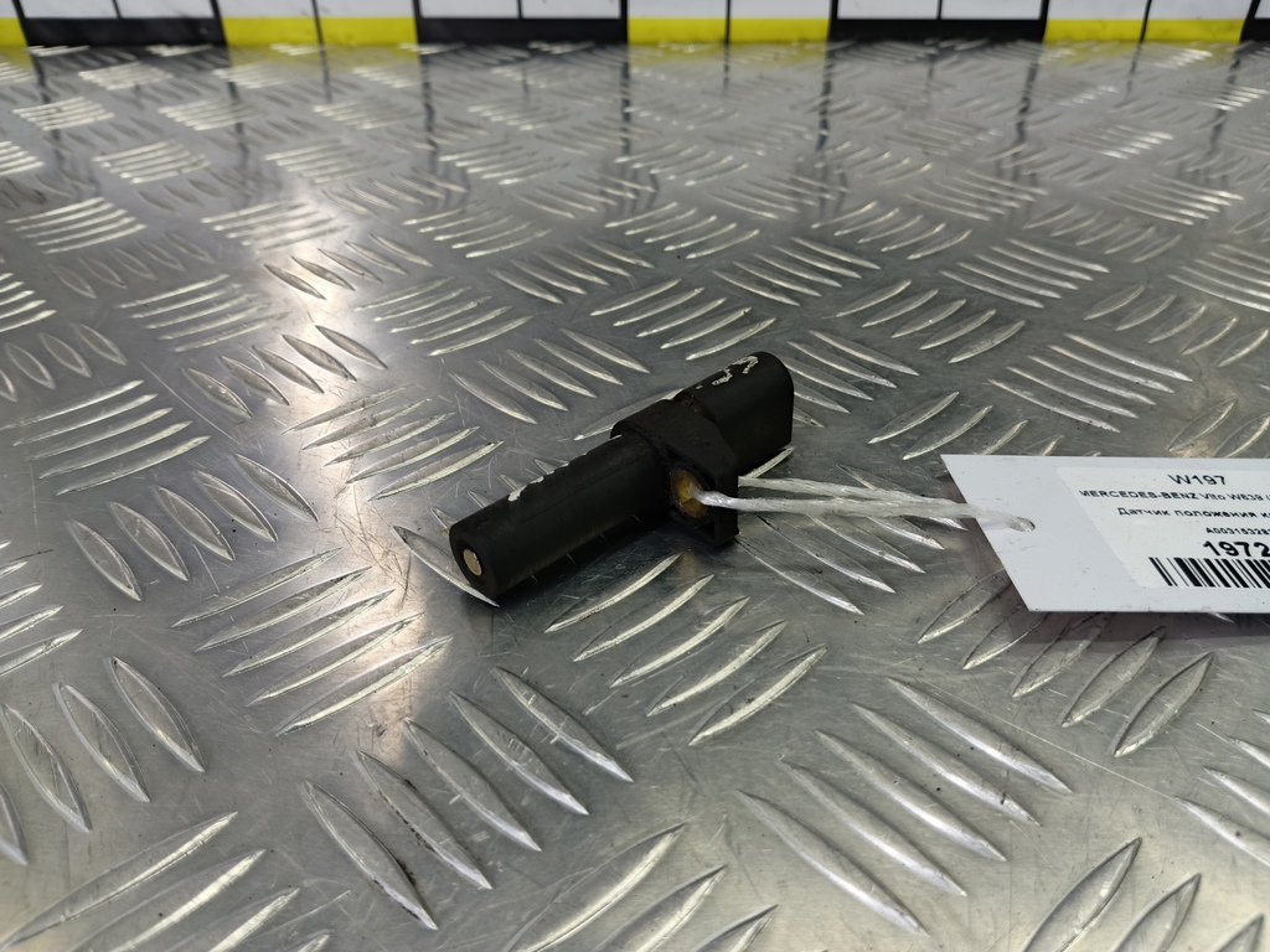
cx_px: 635
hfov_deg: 73.9
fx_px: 844
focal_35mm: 23
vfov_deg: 58.9
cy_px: 476
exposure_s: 1/33.3
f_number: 1.6
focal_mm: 4.11
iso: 98
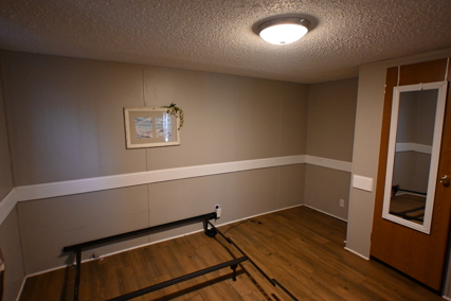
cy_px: 147
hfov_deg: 86.9
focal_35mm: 19
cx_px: 222
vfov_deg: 64.5
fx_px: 238
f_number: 3.5
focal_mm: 12
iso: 2000
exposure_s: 1/125
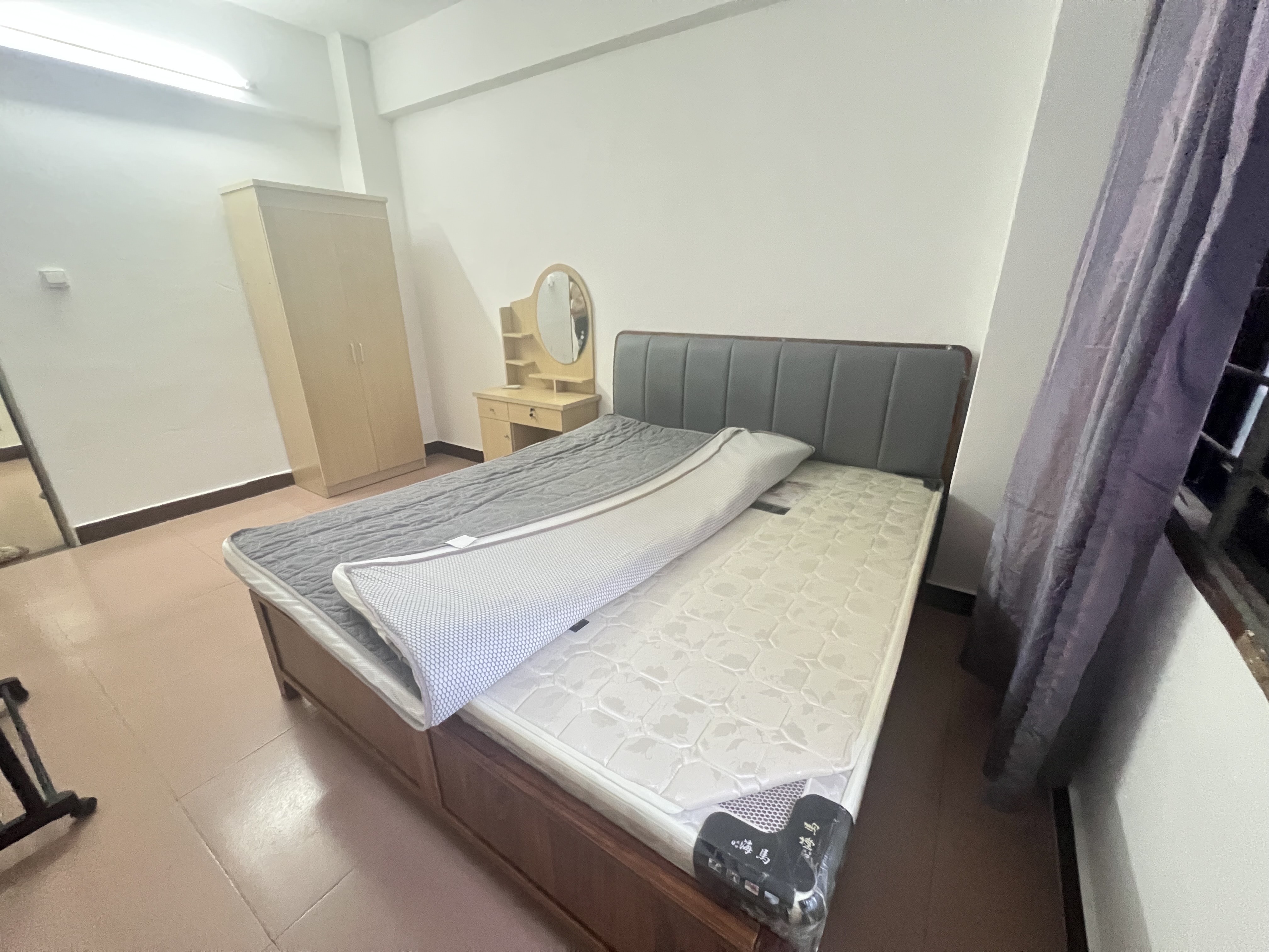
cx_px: 634
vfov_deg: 89.9
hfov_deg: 106.2
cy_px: 476
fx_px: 477
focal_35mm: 13
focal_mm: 1.57
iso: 1000
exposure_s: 1/50
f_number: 1.8
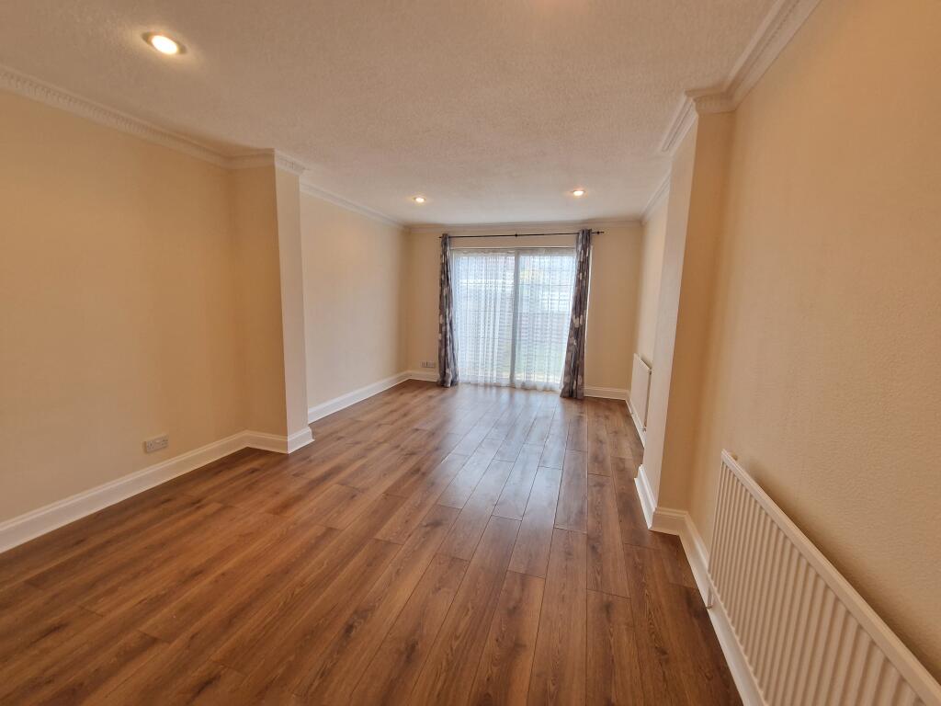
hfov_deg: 106.2
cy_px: 353
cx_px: 470
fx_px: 353
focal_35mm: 13
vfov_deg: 89.9
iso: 200
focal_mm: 2.2
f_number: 2.2
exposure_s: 1/50
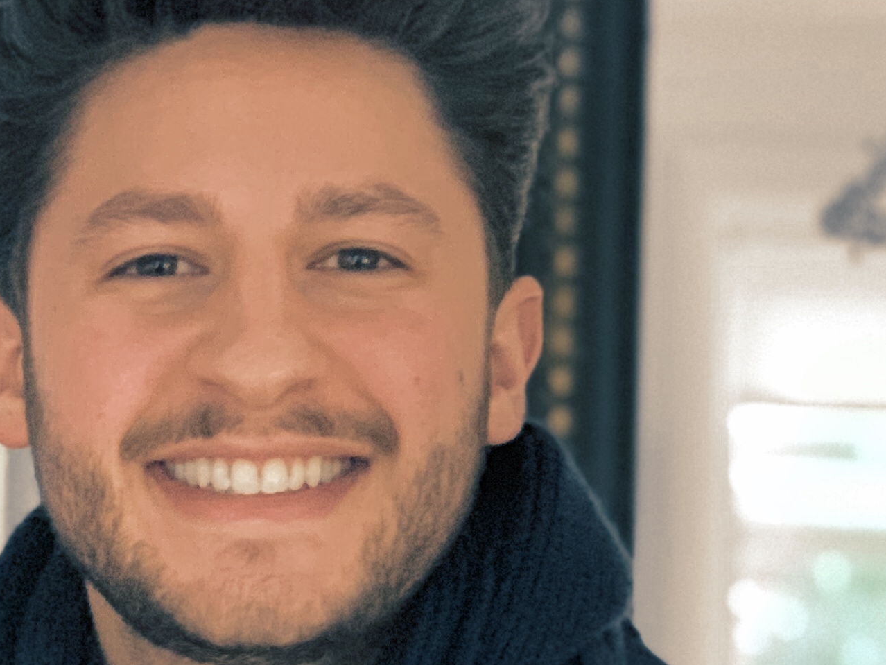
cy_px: 607
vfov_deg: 9.0
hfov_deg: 11.7
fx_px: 4198
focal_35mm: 164
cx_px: -247
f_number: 2.4
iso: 500
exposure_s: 1/33
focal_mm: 6
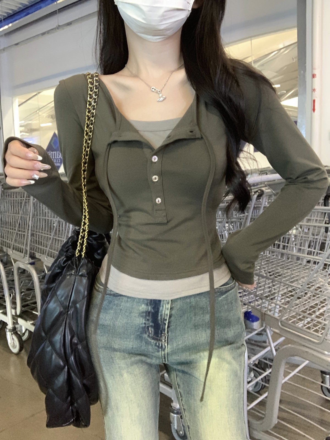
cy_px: 220
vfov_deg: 56.8
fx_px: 407
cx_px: 165
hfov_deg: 44.2
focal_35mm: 32
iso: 640
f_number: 2.2
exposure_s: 1/20
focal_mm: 2.87
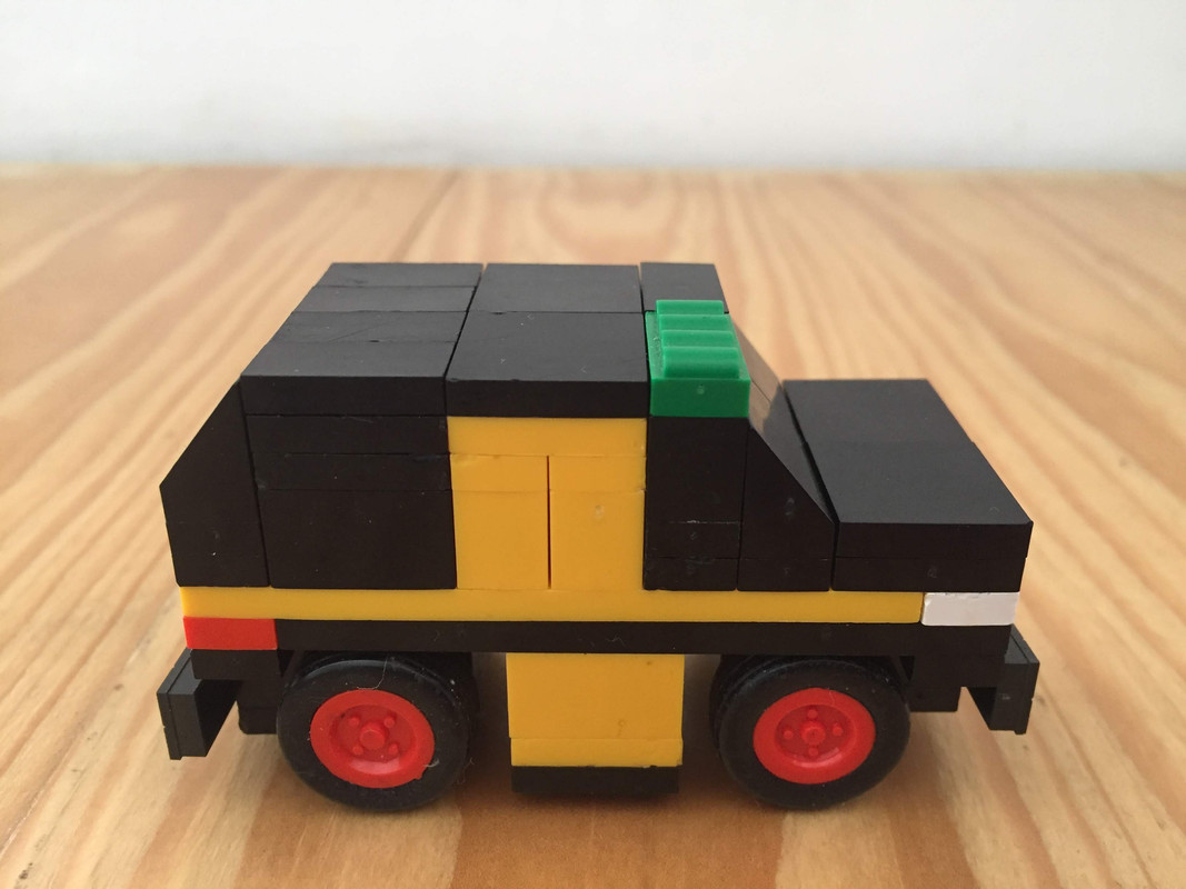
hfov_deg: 61.7
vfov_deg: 48.2
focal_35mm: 29
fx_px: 993
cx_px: 593
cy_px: 444
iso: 200
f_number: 2.2
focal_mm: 4.15
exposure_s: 1/33
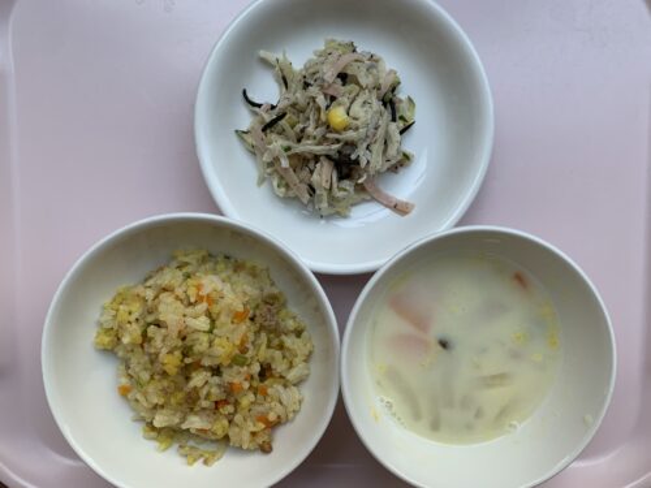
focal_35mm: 26
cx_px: 326
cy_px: 244
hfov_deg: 67.3
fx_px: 489
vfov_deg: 53.1
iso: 40
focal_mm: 4.25
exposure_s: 1/121
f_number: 1.8
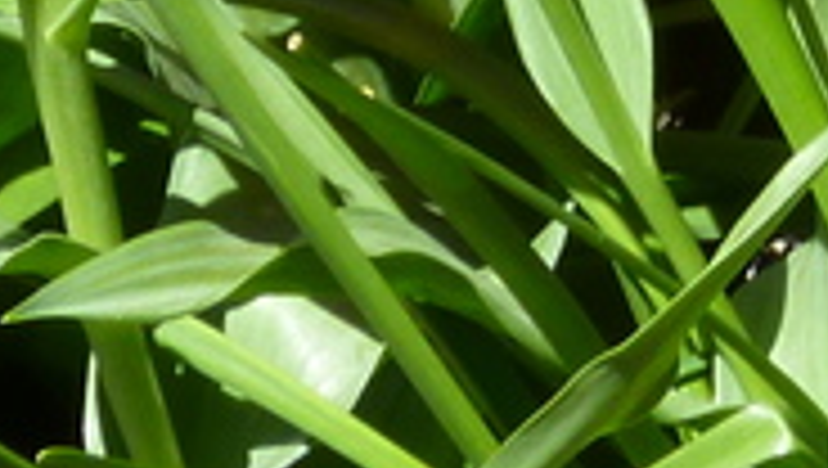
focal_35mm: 688
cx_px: 1264
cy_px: -1598
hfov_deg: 3.1
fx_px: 15123
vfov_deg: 1.7
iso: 80
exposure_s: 1/160
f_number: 5.1
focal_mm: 16.4
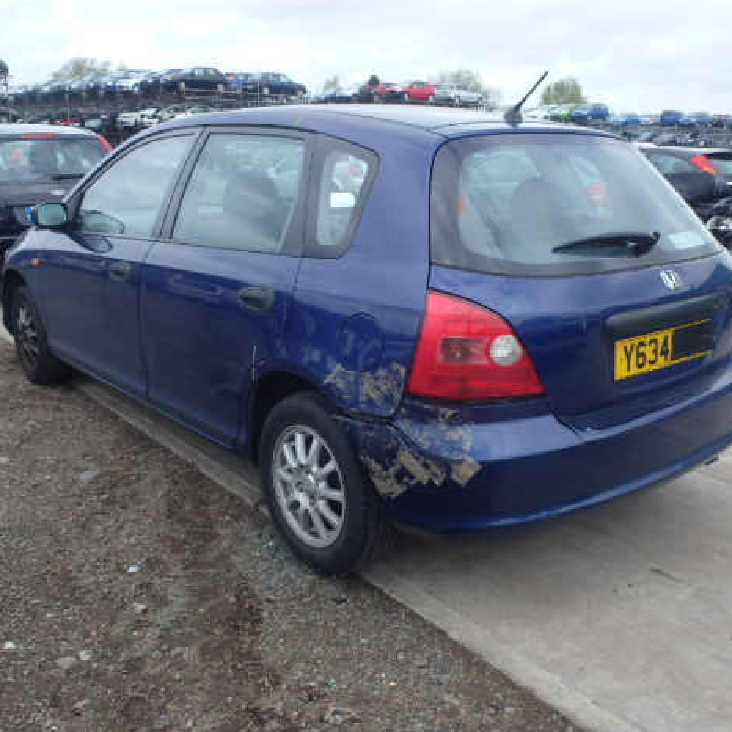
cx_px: 386
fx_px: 813
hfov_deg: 48.4
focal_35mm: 34
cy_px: 358
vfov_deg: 48.4
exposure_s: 1/500
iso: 125
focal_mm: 5
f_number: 3.9
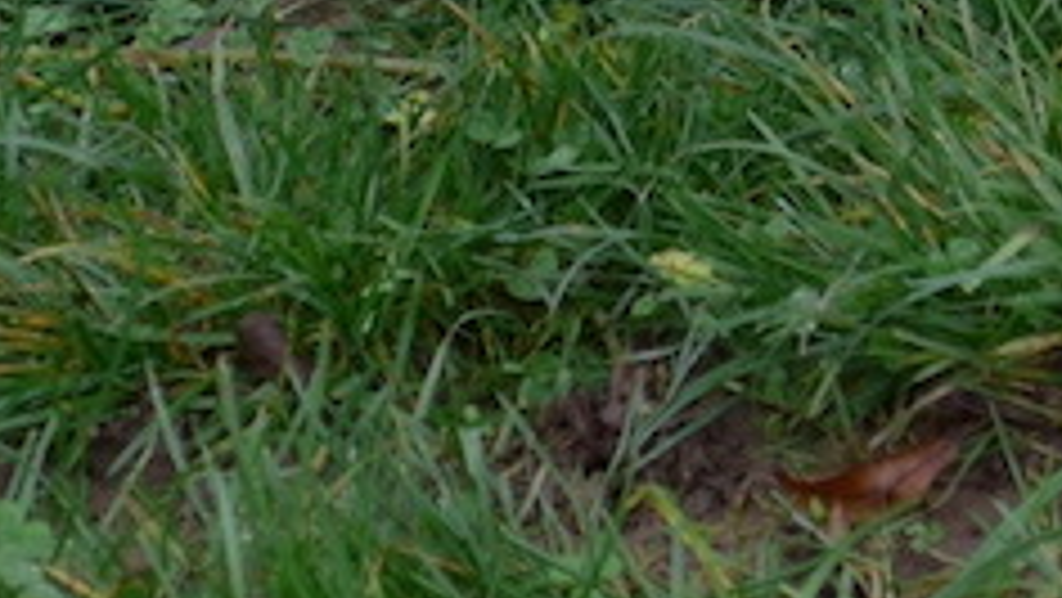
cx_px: 837
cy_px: -396
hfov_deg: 14.8
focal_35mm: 144
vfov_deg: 8.2
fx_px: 4057
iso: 80
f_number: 3.3
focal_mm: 10.7
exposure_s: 1/200
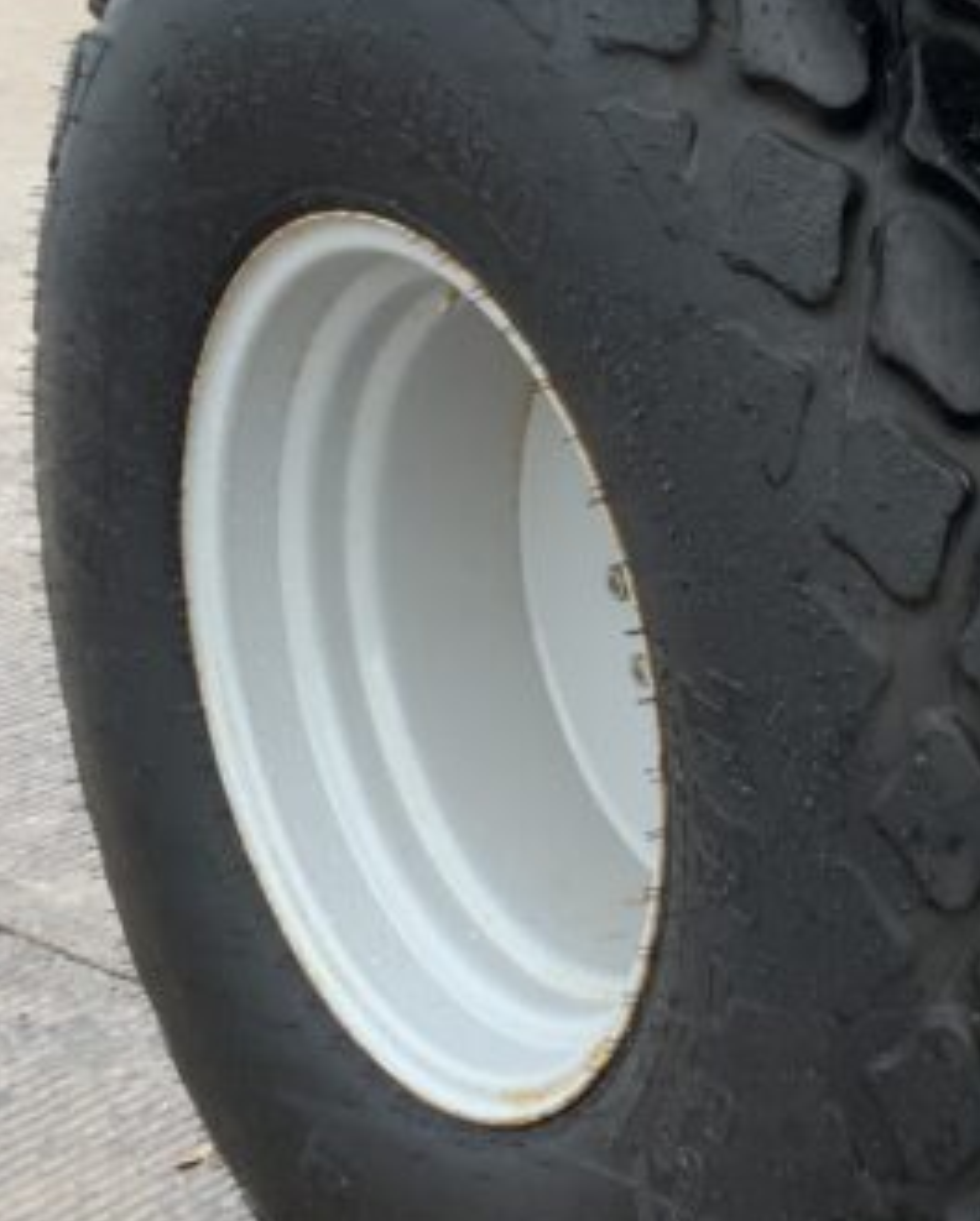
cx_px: 965
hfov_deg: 17.1
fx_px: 3185
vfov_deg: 21.7
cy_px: 553
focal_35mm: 88
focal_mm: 3
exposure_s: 1/131
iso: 16
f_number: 1.8
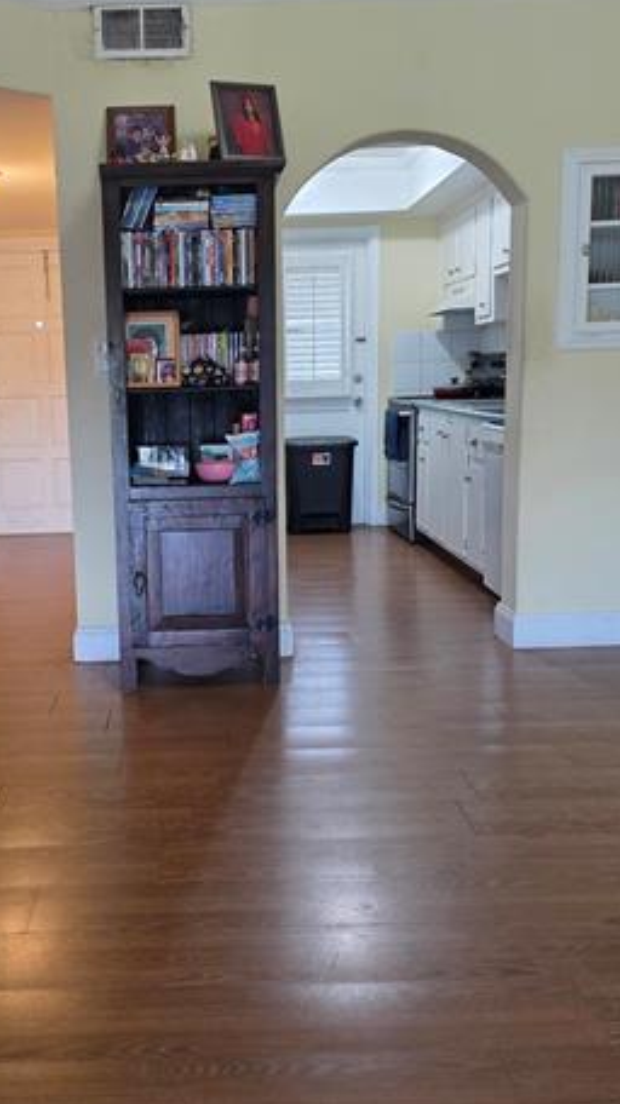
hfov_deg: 35.2
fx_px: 966
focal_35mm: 33
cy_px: 545
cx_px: 206
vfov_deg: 59.5
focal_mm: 6.3
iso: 400
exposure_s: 1/120
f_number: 1.7
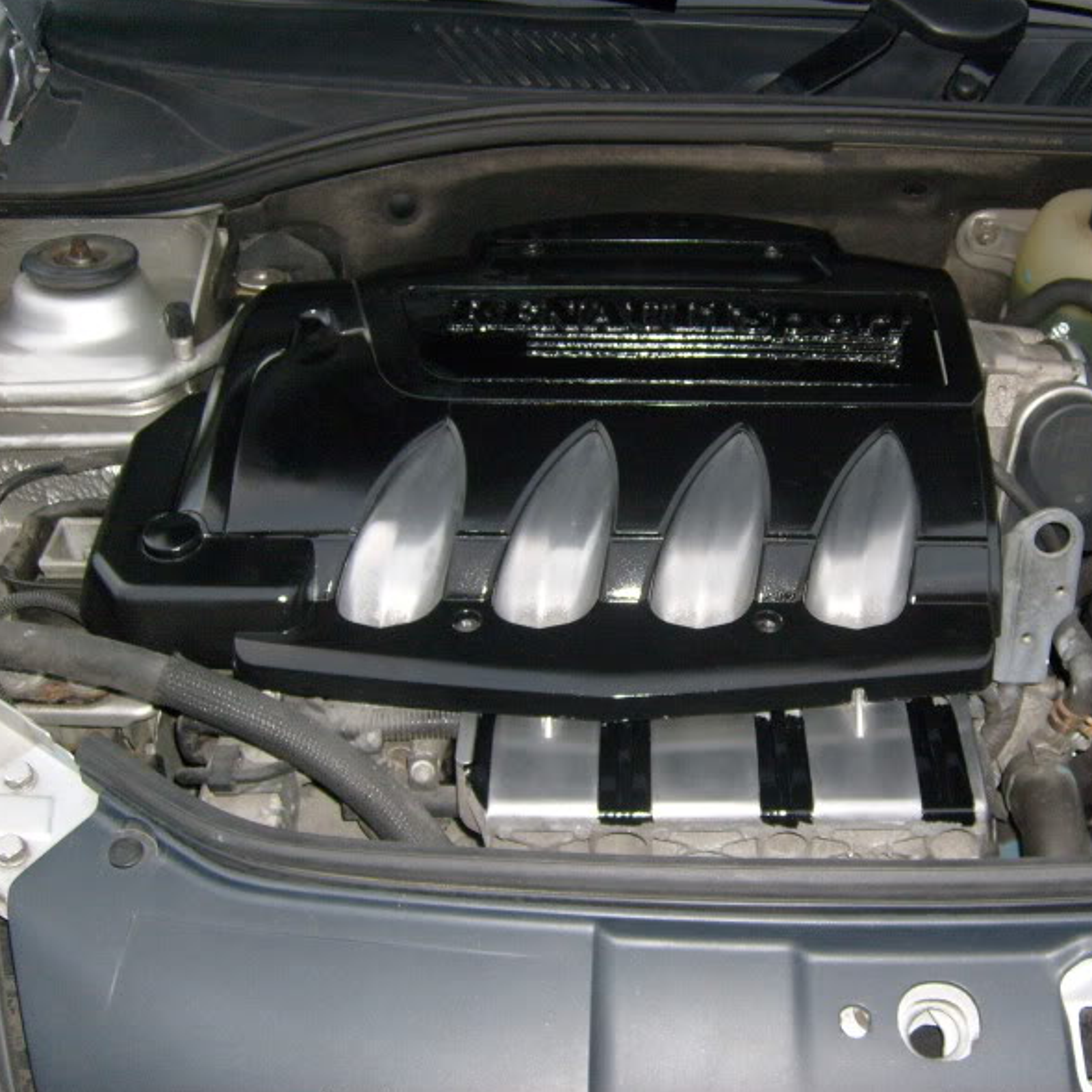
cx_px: 734
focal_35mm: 42
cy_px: 543
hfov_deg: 39.5
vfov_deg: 40.0
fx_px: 1499
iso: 100
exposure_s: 1/45
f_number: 2.8
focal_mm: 5.8
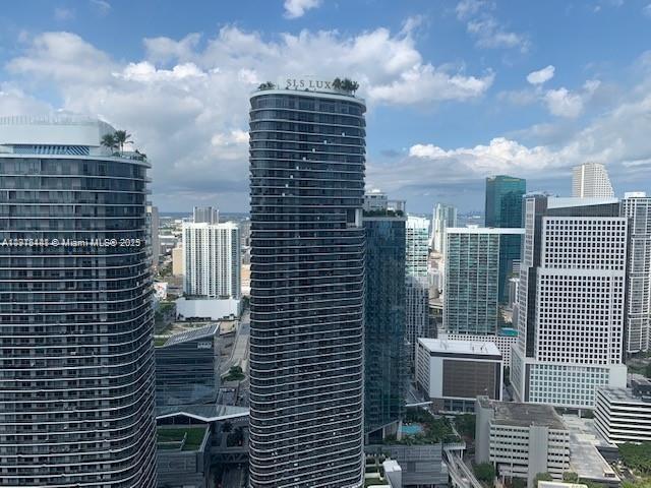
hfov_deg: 67.3
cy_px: 244
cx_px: 326
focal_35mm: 26
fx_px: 489
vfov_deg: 53.1
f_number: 1.8
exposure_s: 1/2309
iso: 25
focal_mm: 4.25
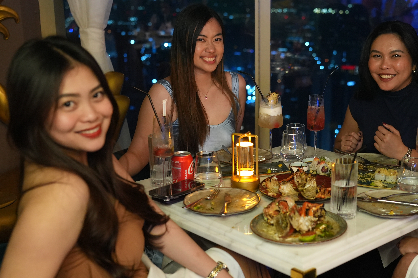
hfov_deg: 35.2
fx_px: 650
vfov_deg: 24.2
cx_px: 290
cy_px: 150
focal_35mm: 56
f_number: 2.5
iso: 2500
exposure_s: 1/125
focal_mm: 35
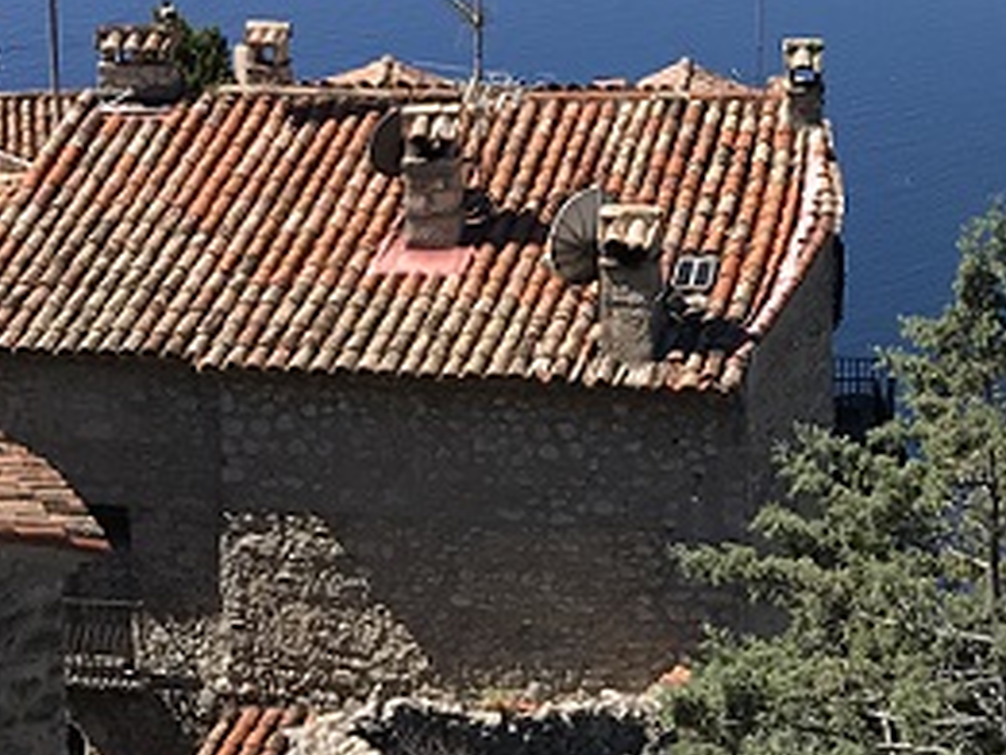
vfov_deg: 14.1
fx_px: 3024
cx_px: 1029
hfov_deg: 18.4
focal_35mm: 104
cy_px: 44
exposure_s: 1/2591
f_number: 1.8
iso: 20
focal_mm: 3.99
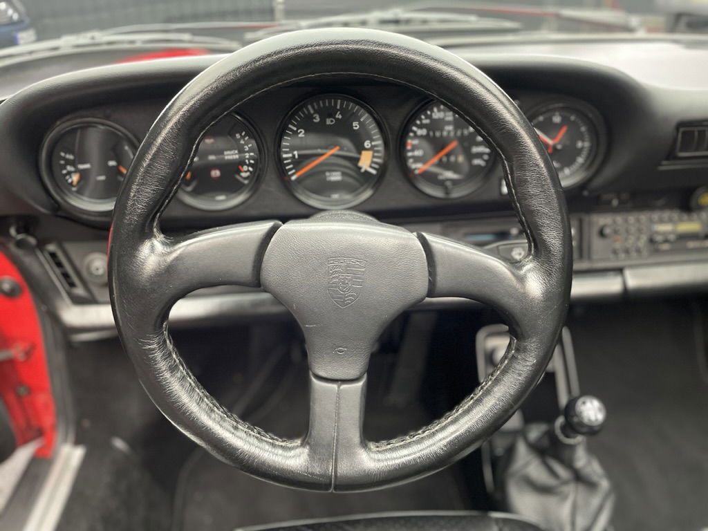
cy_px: 266
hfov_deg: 67.3
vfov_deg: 53.1
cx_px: 354
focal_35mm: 26
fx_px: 532
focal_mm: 4.2
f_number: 1.6
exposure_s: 1/33
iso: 500
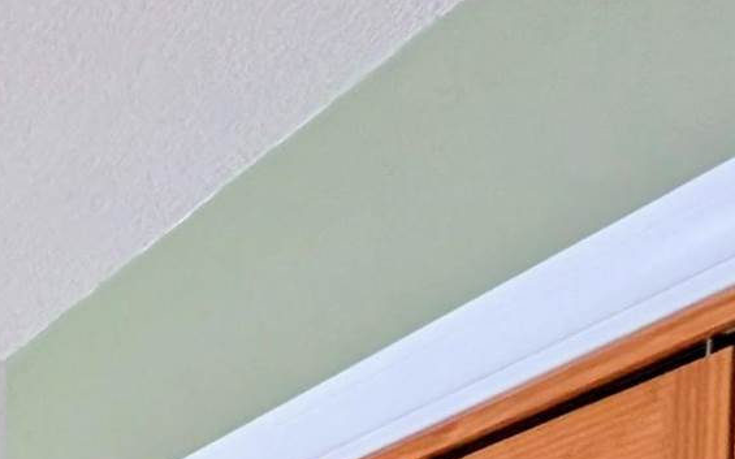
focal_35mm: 69
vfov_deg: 13.1
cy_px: 1164
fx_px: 1382
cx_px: -730
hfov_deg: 18.8
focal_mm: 2.02
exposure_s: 1/120
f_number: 1.7
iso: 147
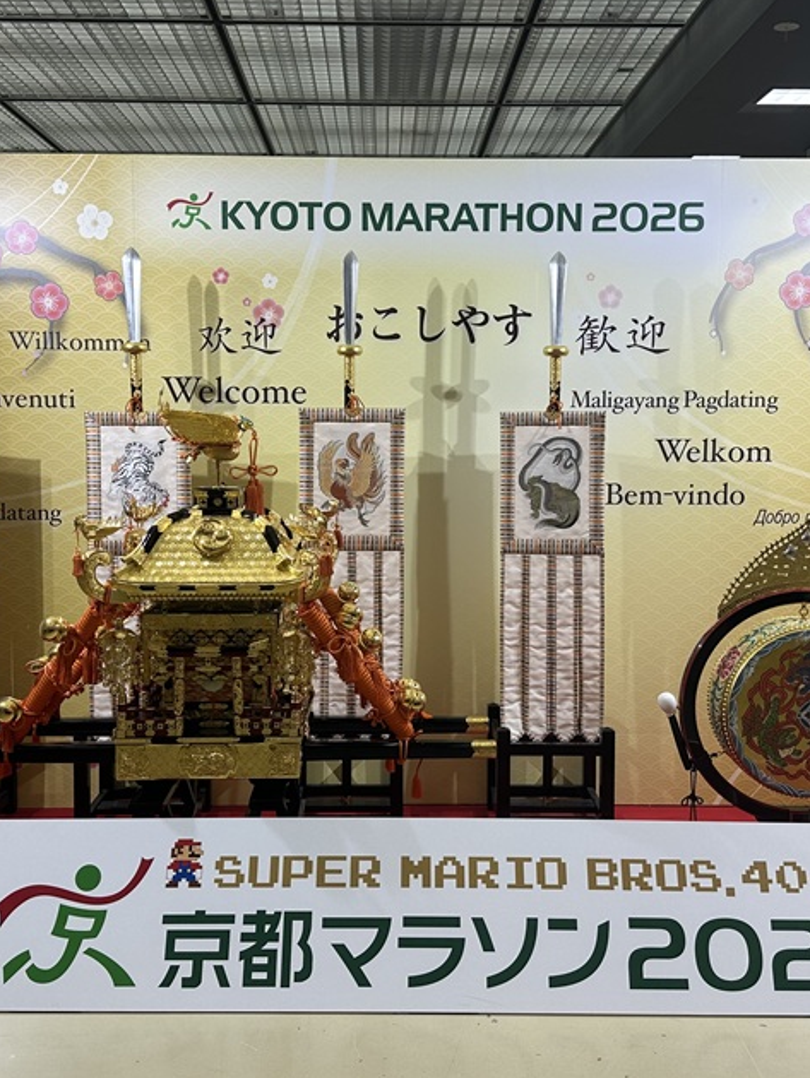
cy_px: 524
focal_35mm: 39
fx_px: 1216
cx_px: 392
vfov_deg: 47.8
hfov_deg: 36.8
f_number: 1.78
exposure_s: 1/120
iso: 64
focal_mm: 6.86
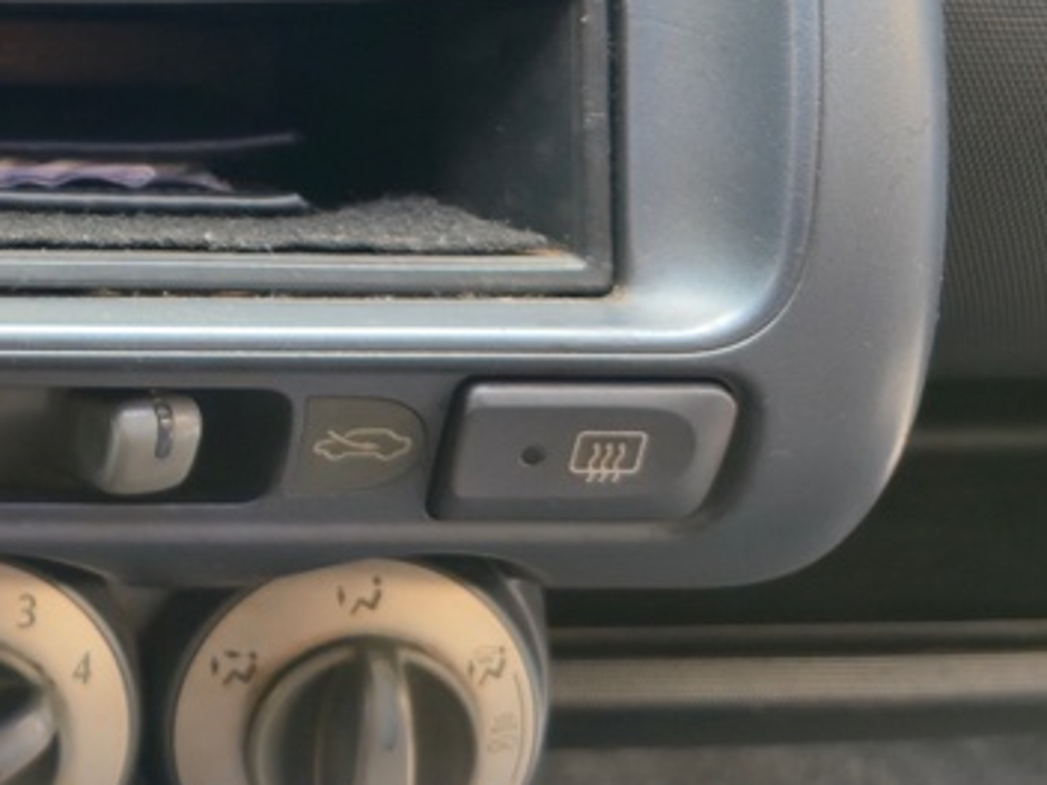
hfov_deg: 25.6
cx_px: -250
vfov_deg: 21.1
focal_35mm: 67
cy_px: -30
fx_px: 2026
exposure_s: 1/60
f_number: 1.7
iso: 40
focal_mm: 6.3
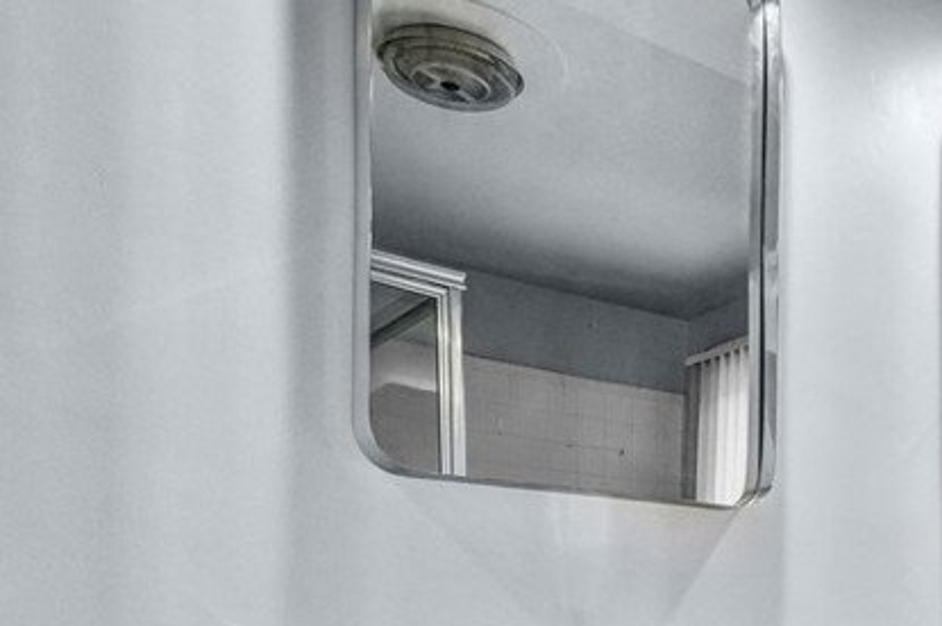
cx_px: 962
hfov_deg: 43.6
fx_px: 967
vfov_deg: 33.2
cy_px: 610
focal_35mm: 37
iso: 1600
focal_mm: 10
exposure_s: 1/15
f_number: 11
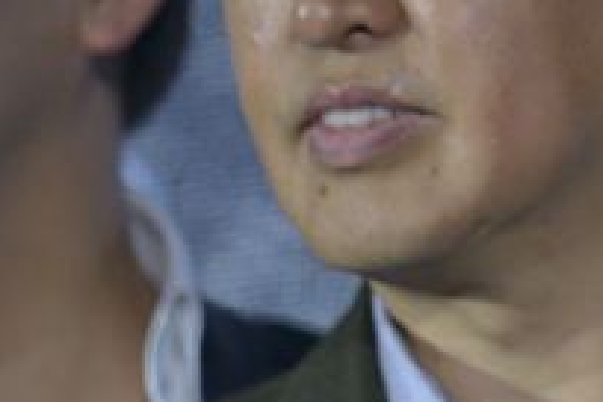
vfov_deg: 1.3
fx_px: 17754
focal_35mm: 1060
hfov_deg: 1.9
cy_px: 117
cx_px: 1295
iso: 640
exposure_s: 1/200
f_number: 2.8
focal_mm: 180
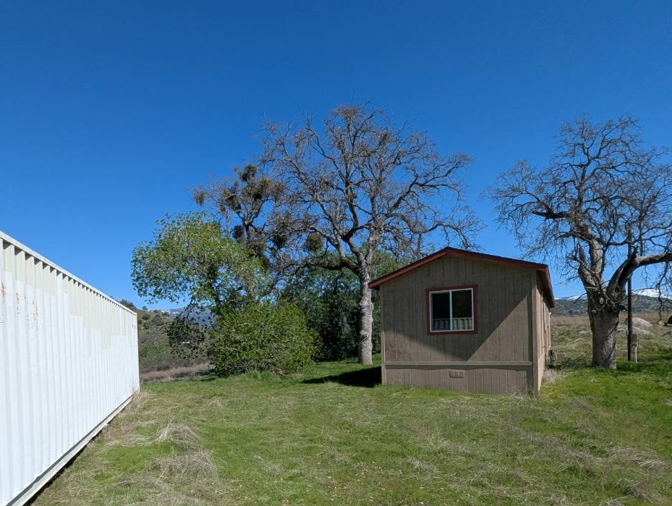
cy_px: 340
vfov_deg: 61.9
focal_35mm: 21
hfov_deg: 78.2
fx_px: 408
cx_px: 274
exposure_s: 1/2114
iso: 47
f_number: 2.2
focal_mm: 1.95
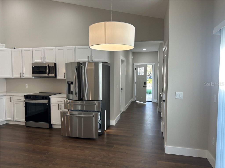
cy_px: 84
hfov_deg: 71.6
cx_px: 112
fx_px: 156
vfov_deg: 56.8
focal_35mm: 24
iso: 100
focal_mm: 6.86
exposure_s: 1/120
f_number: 1.78
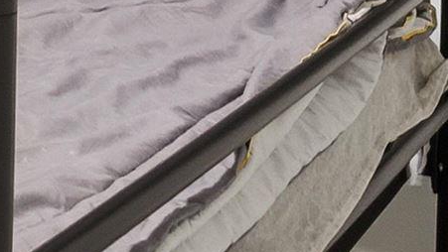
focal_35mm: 107
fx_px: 1271
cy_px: -306
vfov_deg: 10.2
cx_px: -298
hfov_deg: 17.2
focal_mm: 10
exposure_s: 1/25
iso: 400
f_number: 8
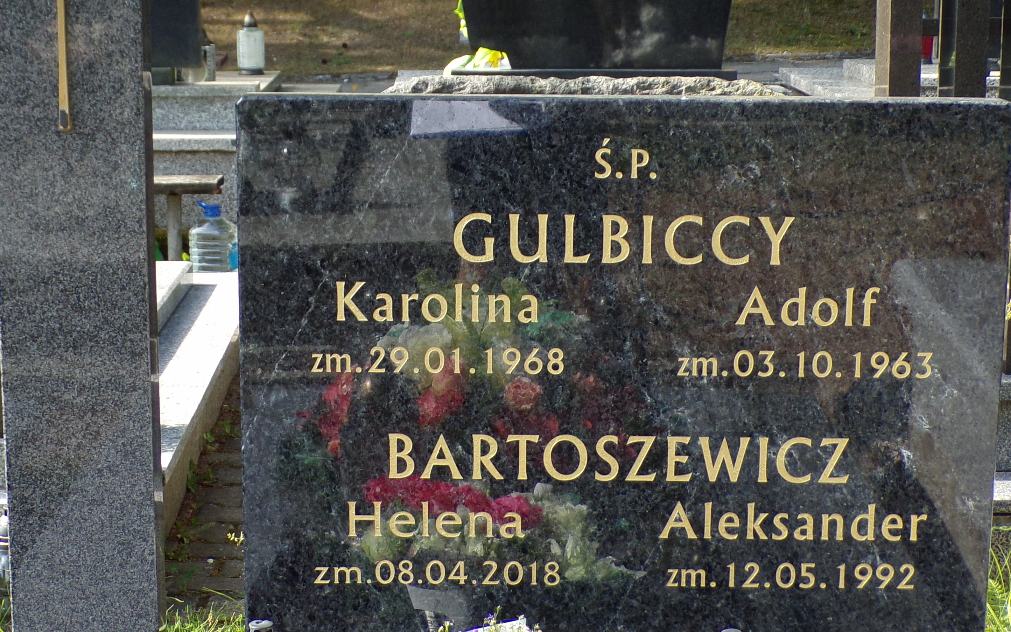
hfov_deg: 29.0
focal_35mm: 71
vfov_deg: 18.4
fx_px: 1956
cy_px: 306
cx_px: 494
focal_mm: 7.6
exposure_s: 1/200
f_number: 3.4
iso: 80
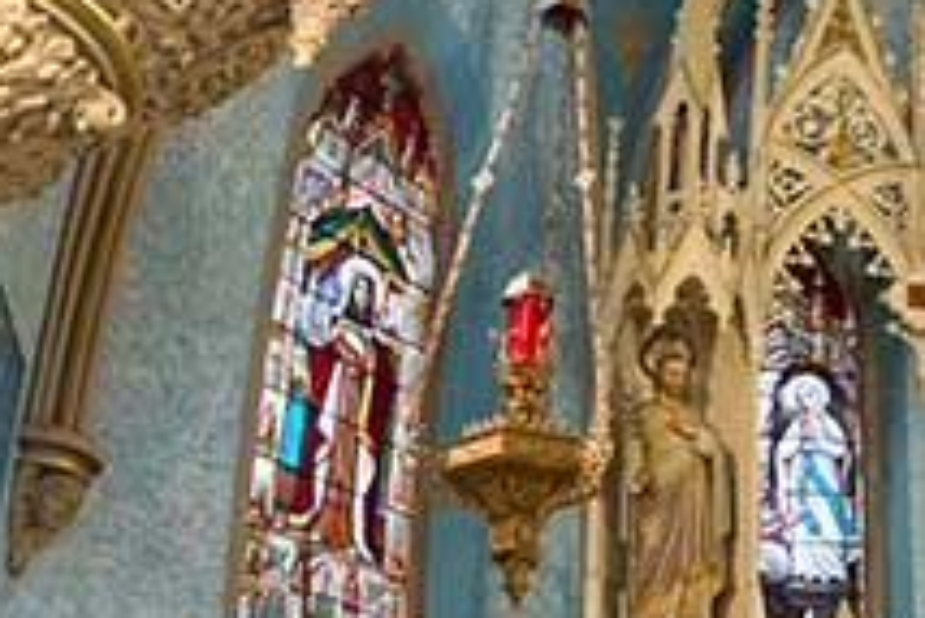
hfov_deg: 26.8
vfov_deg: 20.6
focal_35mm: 65
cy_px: 534
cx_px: 1158
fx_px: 1671
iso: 3200
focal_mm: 24
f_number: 5.6
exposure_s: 1/180
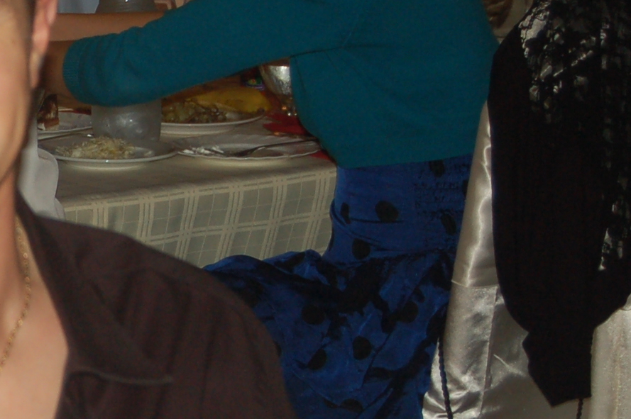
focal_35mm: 203
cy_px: 260
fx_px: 3555
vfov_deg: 6.8
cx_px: -341
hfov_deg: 9.8
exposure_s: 1/60
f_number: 5
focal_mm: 40
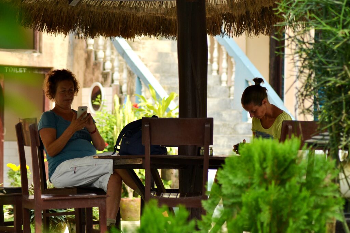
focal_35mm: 188
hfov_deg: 11.0
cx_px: 175
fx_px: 1823
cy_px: 116
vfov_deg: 7.3
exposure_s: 1/400
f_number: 4.2
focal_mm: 125
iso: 200
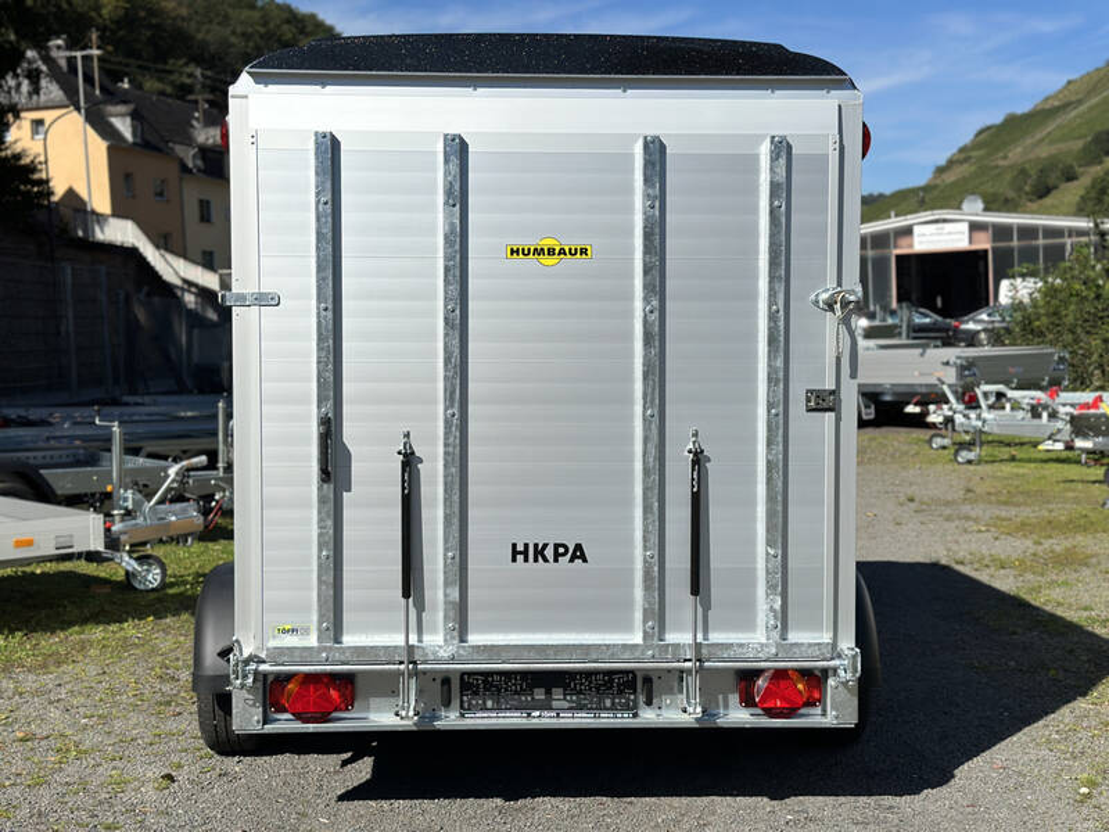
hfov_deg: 39.7
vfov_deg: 30.3
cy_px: 416
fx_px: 1538
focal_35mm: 48
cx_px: 554
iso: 100
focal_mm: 6.86
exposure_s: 1/10870
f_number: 1.78
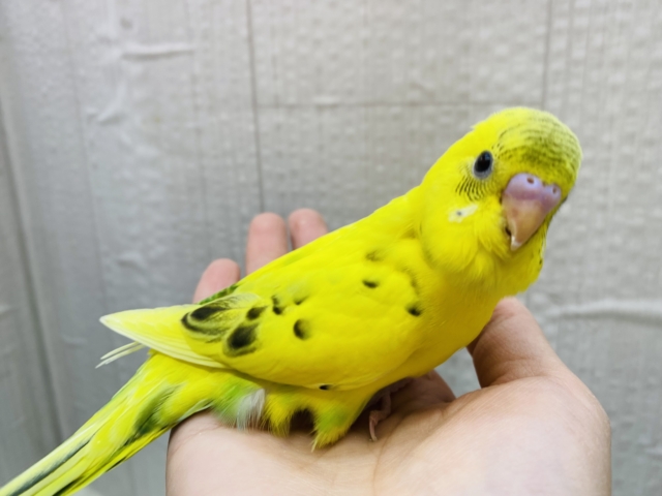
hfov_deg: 69.4
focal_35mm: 25
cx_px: 331
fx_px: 478
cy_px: 248
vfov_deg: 54.9
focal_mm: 4.25
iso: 50
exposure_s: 1/100
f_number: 1.8
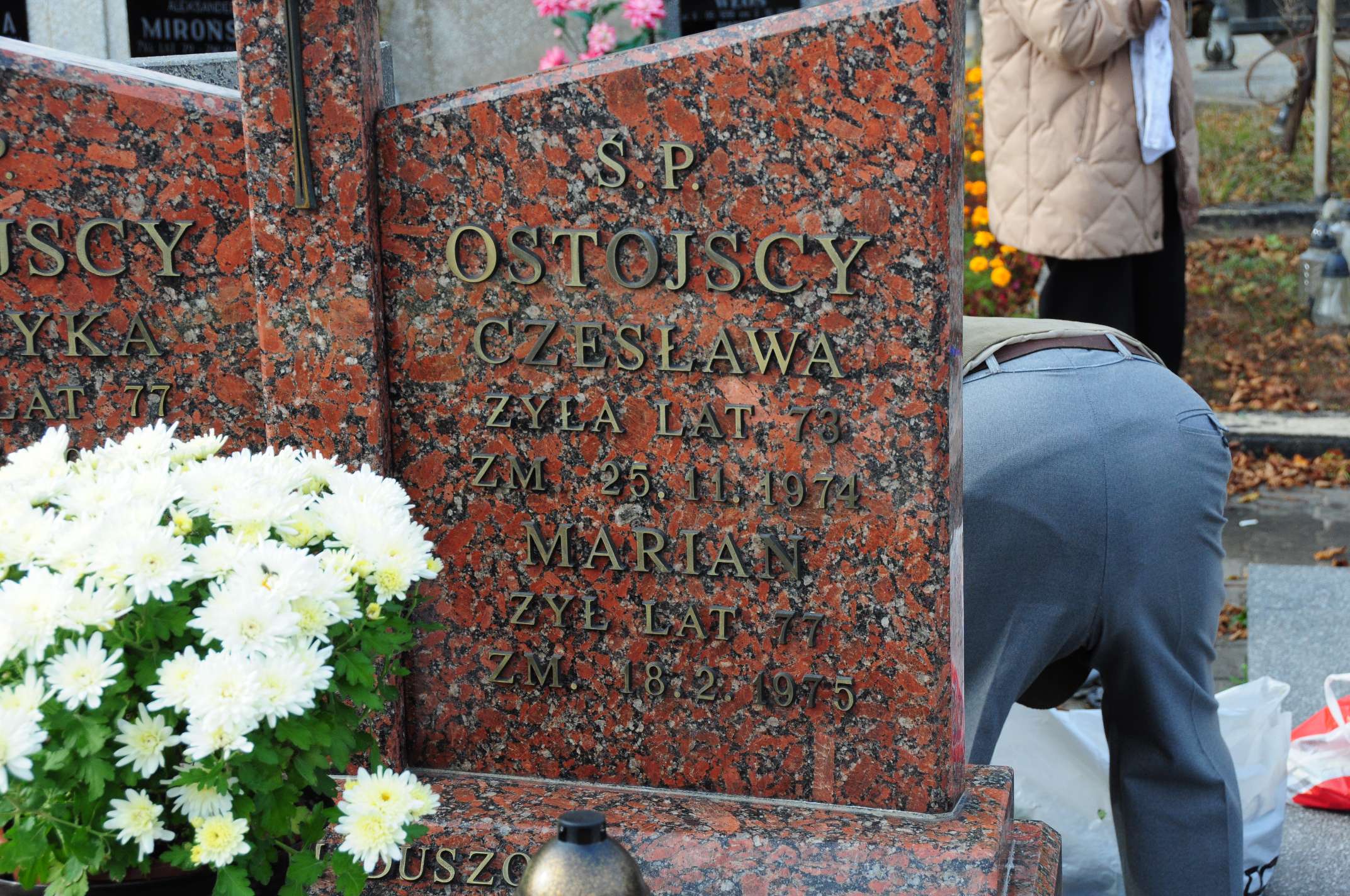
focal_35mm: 72
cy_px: 448
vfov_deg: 18.9
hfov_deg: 28.1
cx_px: 675
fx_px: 2697
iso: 500
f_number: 7.1
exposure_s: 1/500
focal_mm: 48
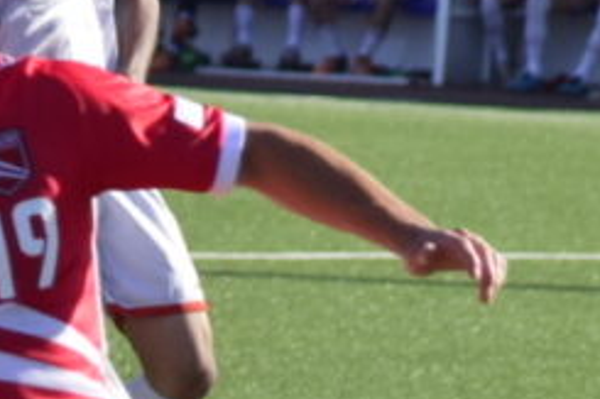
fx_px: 14373
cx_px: -238
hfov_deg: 2.4
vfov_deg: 1.6
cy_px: 559
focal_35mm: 863
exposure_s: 1/1600
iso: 360
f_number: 5.3
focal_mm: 110
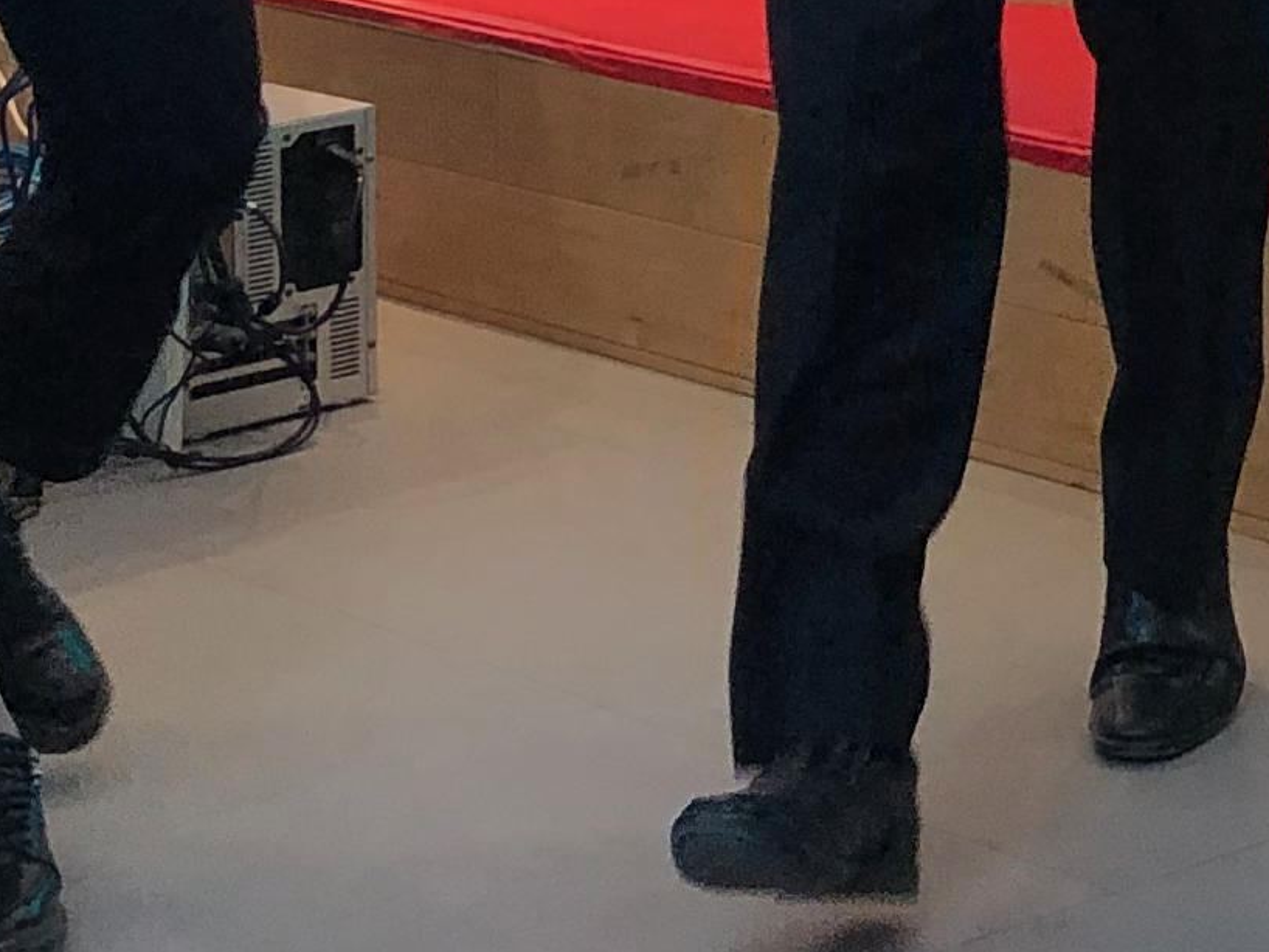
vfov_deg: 9.8
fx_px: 5060
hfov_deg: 13.4
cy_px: -1068
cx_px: 1927
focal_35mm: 138
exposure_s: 1/120
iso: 80
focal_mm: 4
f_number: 1.8
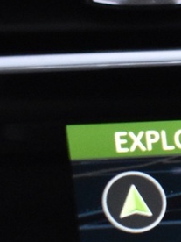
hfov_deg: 5.3
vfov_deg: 7.5
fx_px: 1832
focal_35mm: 263
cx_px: 564
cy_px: 290
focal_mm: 31
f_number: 4.2
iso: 2800
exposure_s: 1/50
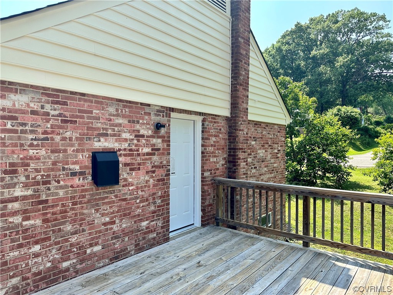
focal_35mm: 24
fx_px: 272
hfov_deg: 71.6
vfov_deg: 56.8
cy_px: 148
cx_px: 196
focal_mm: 6.86
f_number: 1.78
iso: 80
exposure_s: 1/1664
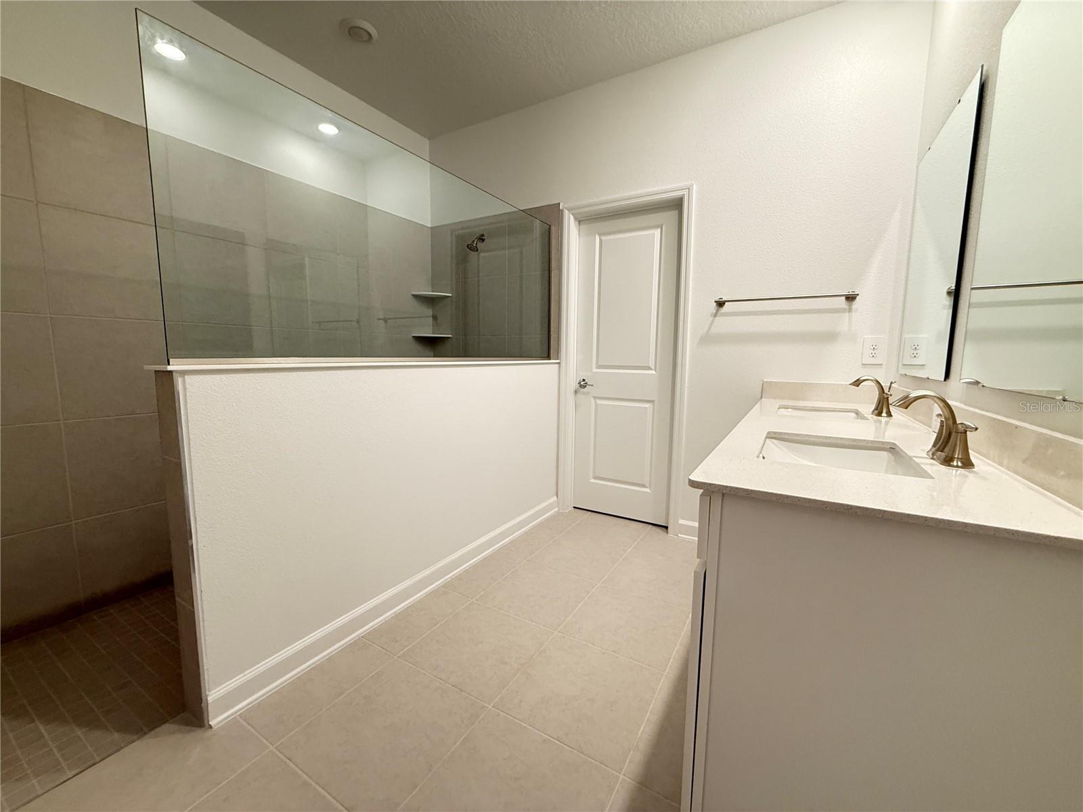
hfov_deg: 102.1
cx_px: 542
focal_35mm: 14
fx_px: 438
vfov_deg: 85.7
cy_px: 406
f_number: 2.2
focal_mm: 2.22
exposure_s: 1/60
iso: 320
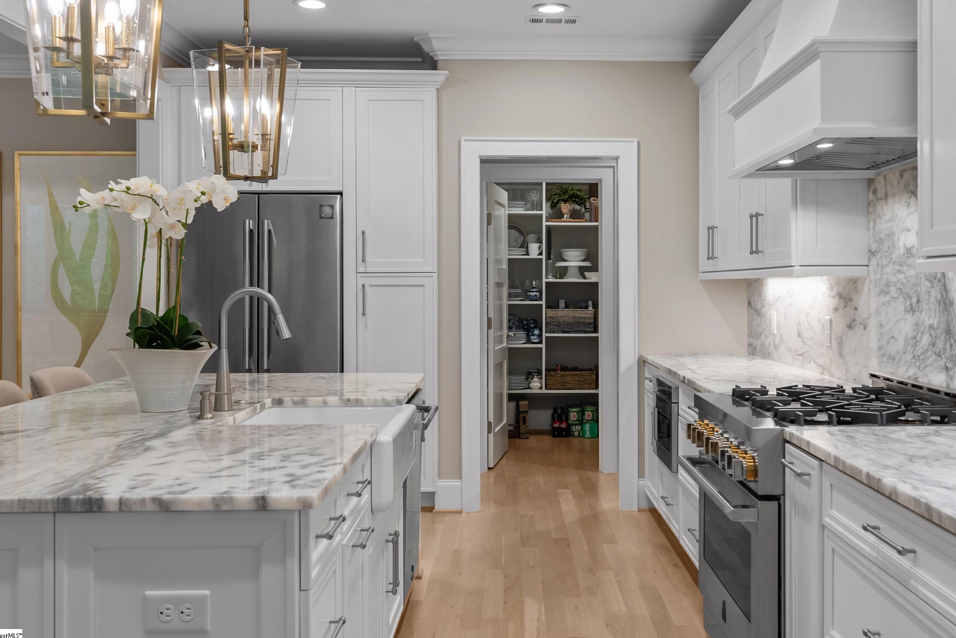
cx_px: 540
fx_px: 1009
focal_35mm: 38
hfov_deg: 50.5
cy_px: 272
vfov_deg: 35.0
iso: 250
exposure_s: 1/6
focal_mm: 33
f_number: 8
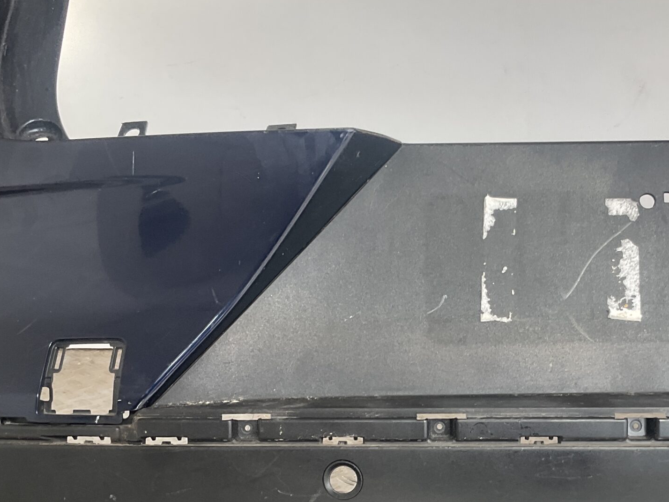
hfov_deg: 36.4
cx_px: 445
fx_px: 1005
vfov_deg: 27.7
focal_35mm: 52
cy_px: 363
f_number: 1.8
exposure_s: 1/120
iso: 20
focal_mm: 3
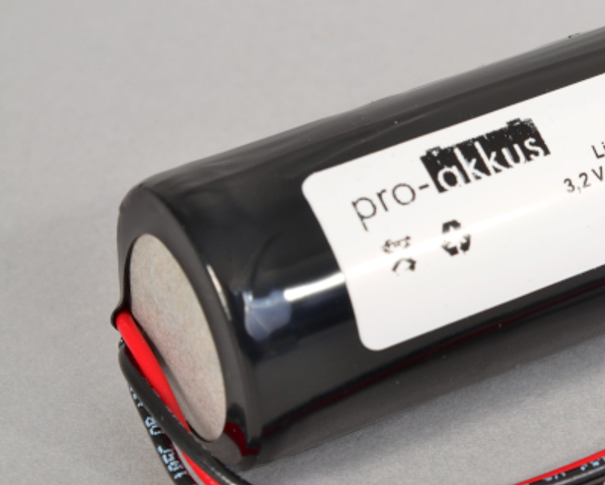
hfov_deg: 9.7
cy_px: 249
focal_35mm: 197
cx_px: 581
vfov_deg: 7.9
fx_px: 3531
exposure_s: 1/160
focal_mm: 70
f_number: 11
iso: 200
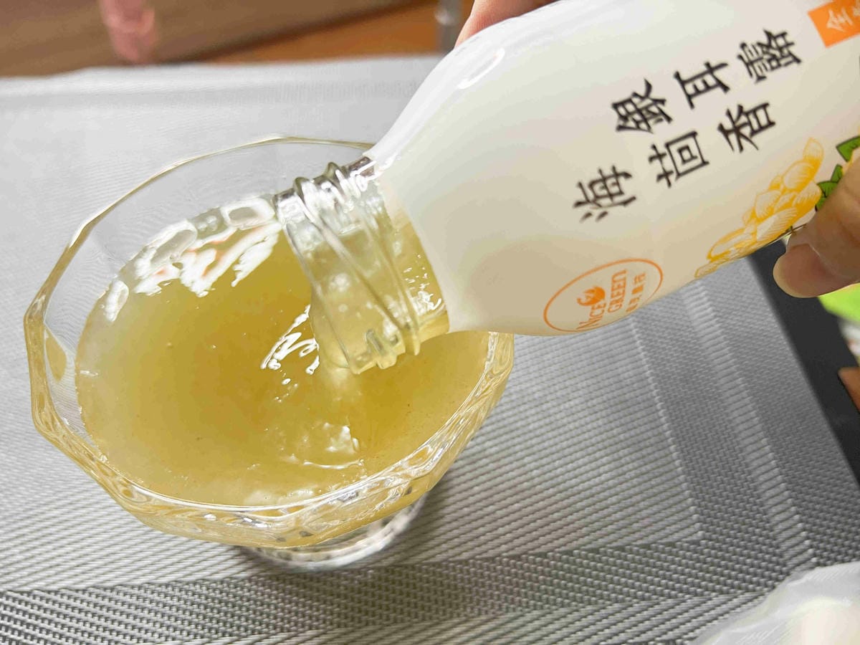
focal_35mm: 26
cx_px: 430
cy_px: 322
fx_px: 646
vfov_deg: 53.1
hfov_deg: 67.3
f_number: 1.5
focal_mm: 5.7
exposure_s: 1/60
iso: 100
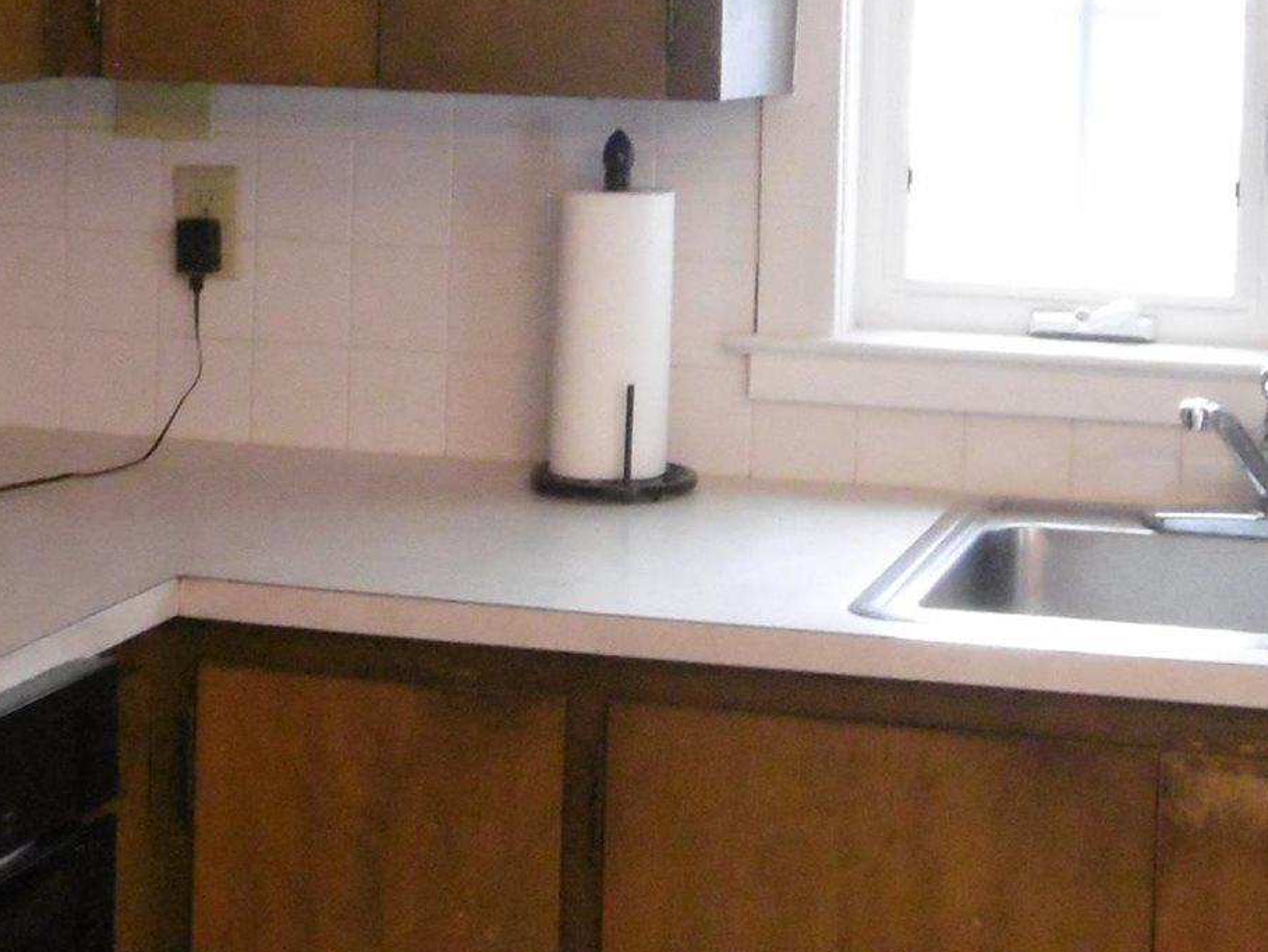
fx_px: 2968
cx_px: 817
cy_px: 124
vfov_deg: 18.0
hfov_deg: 24.0
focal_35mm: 81
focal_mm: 4.3
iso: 400
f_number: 3.1
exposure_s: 1/30
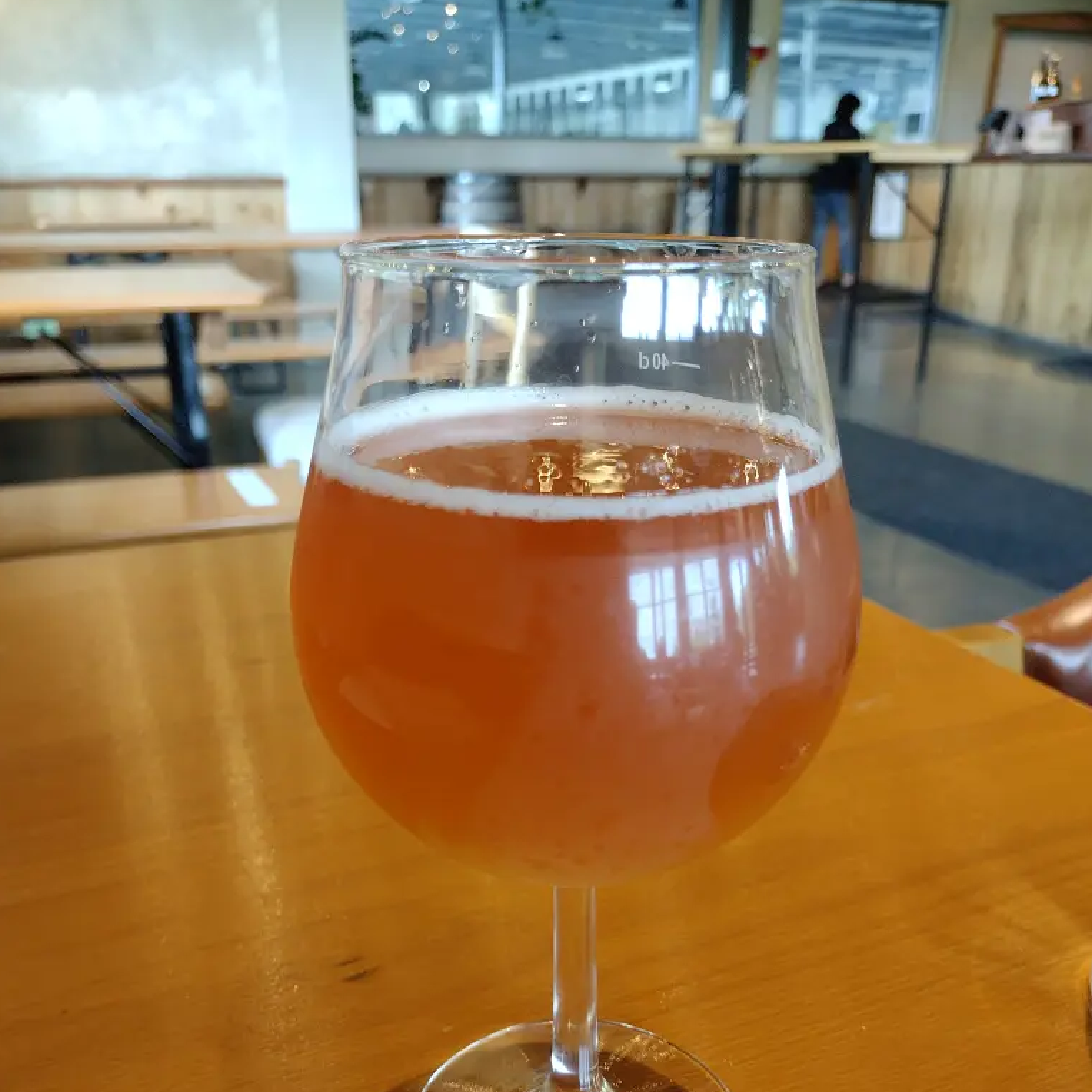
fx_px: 1142
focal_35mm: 32
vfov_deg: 50.3
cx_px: 545
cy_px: 719
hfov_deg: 51.1
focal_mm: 4.71
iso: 356
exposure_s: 1/40
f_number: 1.7
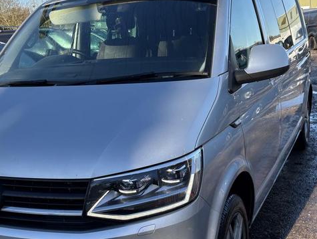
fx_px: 449
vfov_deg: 29.7
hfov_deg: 38.6
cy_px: 121
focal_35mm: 49
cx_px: 117
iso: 50
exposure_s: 1/1081
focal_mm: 5.96
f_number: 1.6
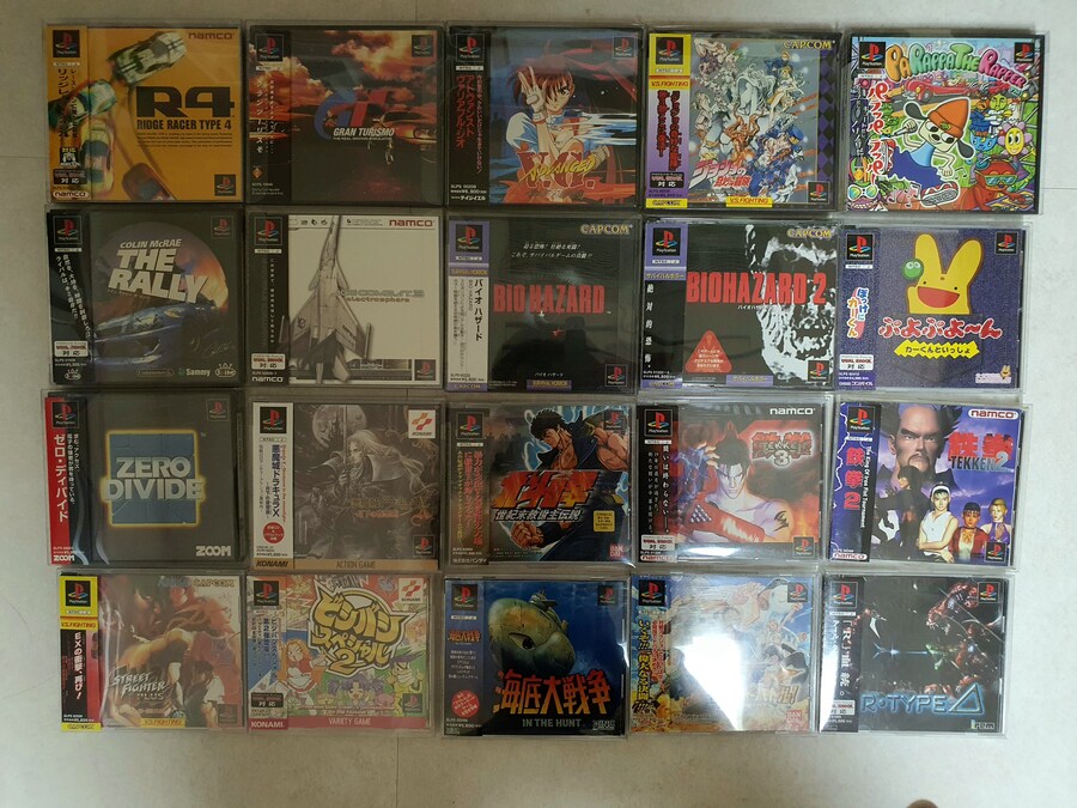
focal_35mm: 26
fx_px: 809
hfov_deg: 67.3
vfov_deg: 53.1
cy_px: 404
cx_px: 538
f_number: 2.4
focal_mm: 4.3
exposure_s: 1/40
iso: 320
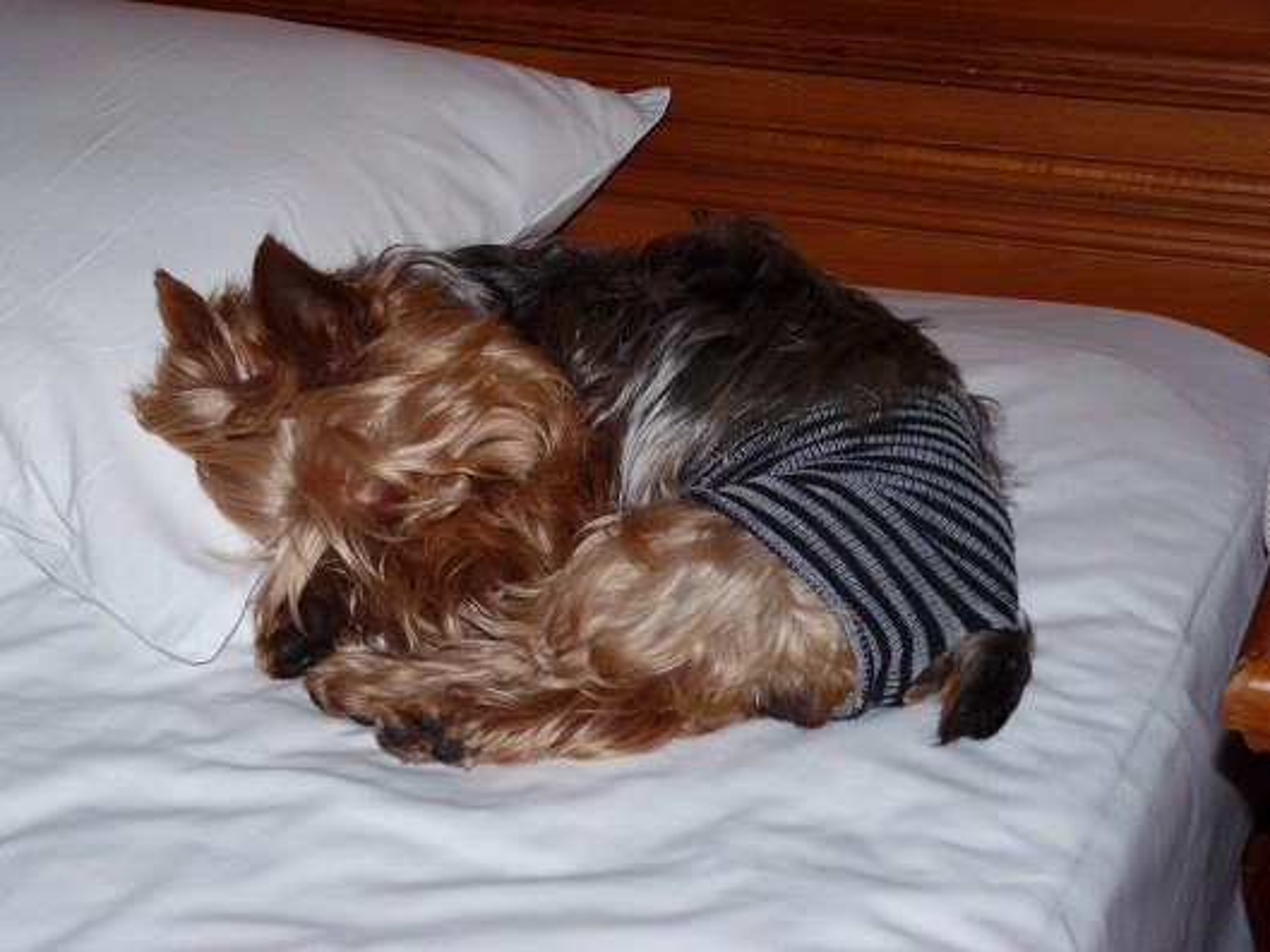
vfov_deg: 18.9
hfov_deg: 25.0
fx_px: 2862
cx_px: 635
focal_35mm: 78
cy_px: 476
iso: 100
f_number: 3.4
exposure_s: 1/40
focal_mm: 13.8
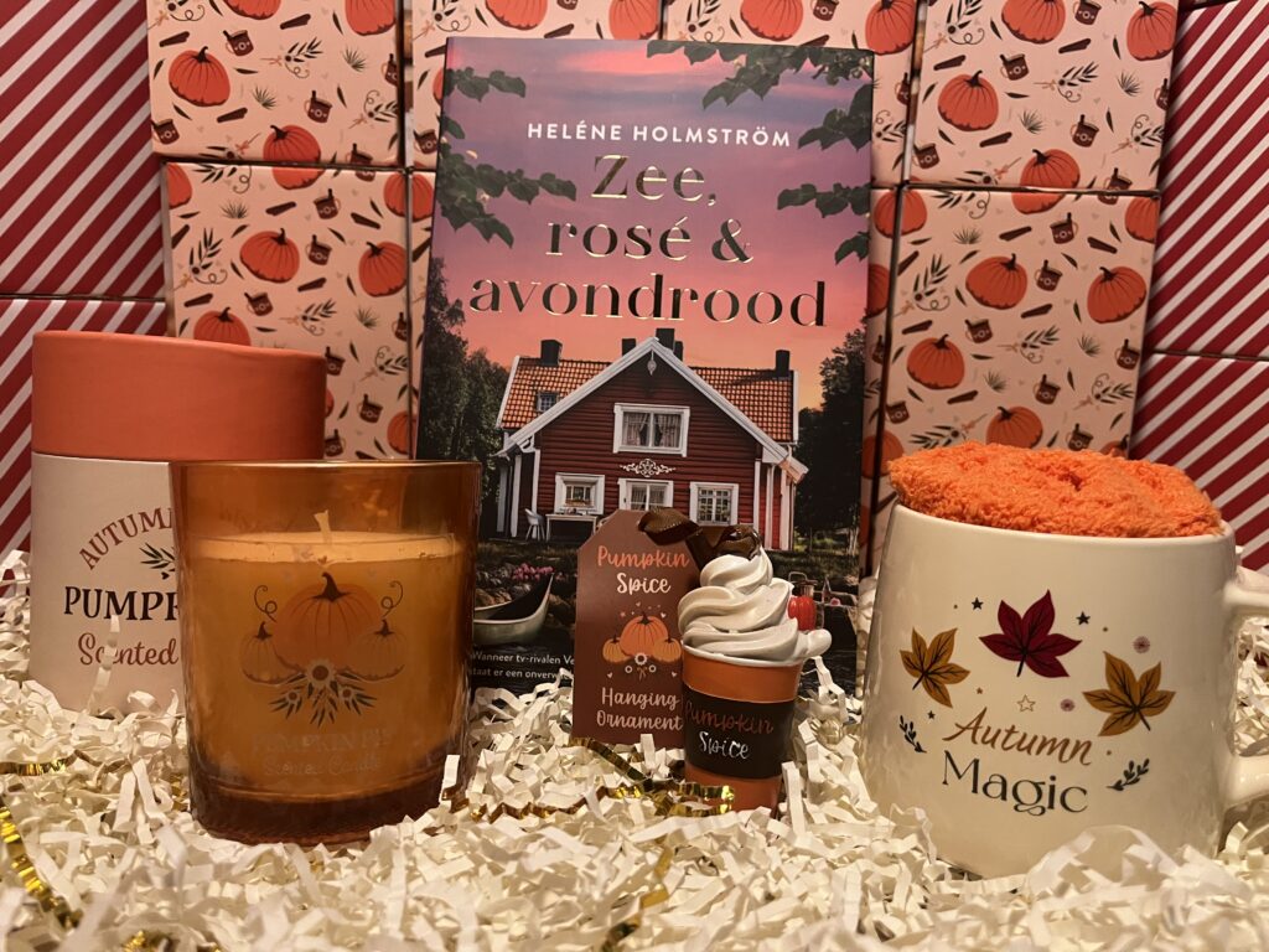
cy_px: 476
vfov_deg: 53.1
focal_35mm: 26
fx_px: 953
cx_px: 634
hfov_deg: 67.3
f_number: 1.6
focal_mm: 5.1
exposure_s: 1/45
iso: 500
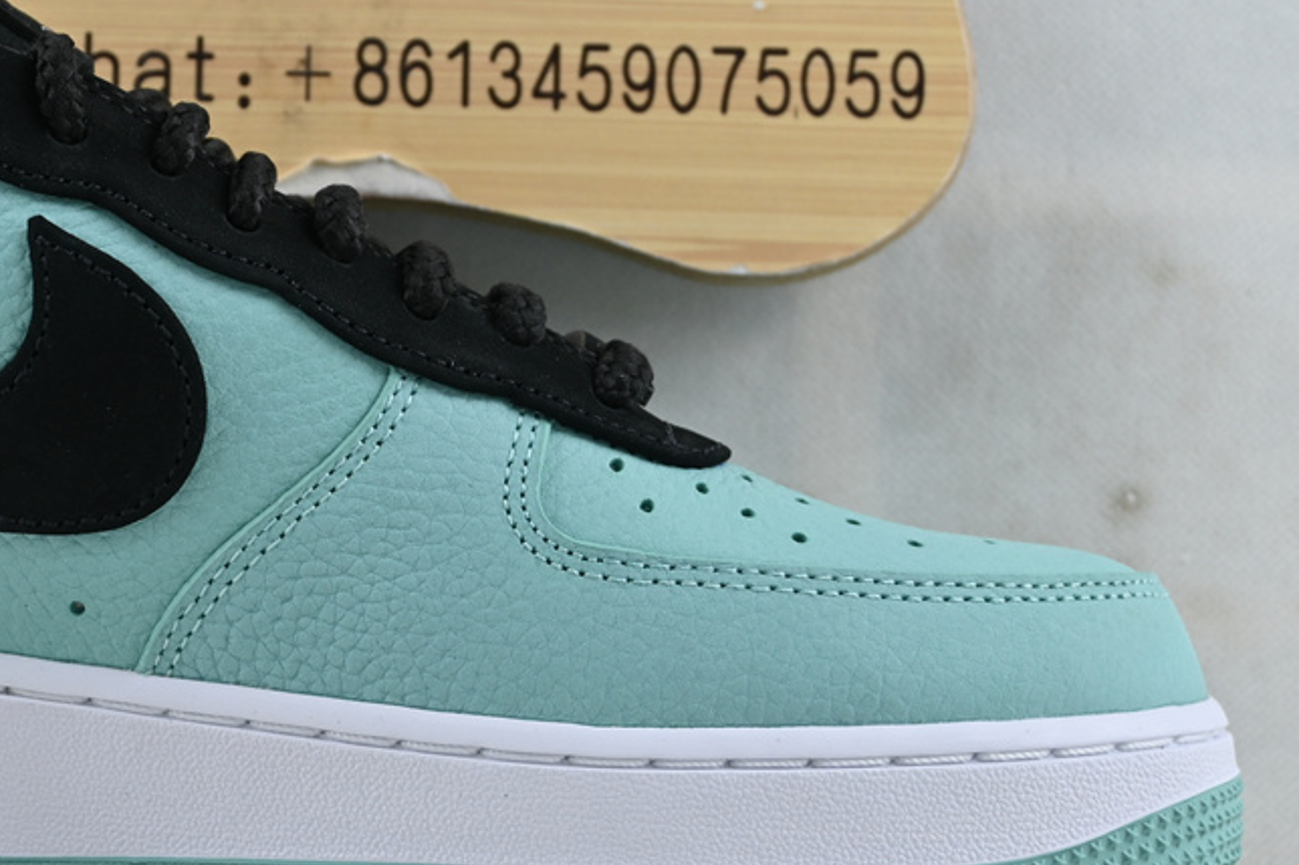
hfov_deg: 21.1
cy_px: 530
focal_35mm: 95
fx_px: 3427
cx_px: 200
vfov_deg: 14.4
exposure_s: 1/50
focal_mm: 34
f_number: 5
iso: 100
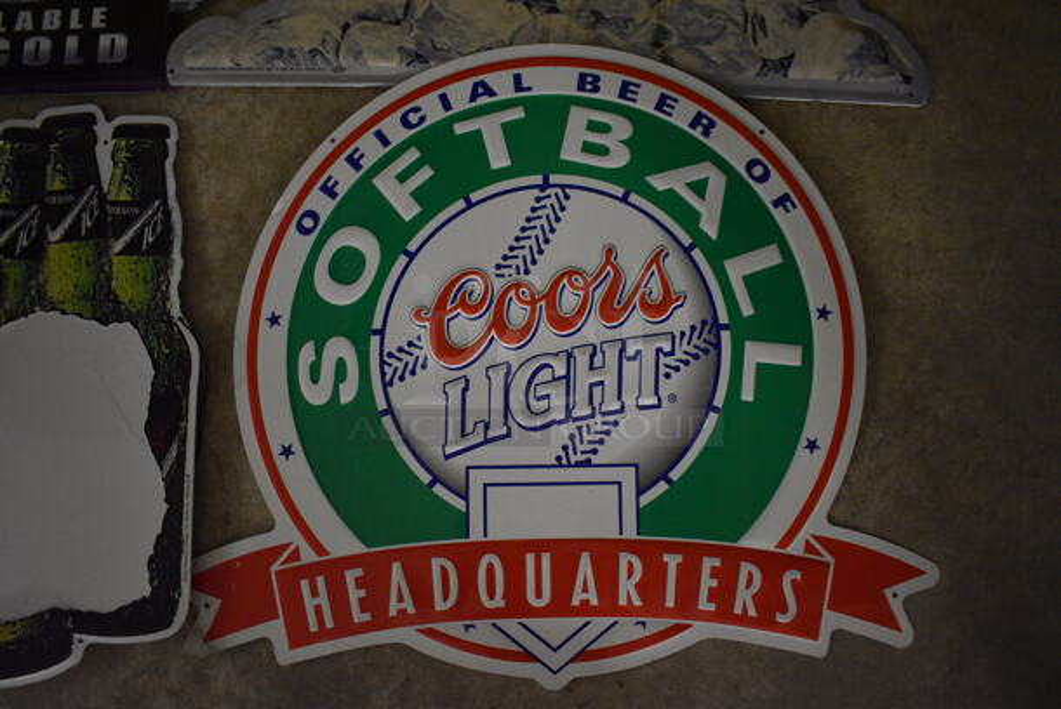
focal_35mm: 30
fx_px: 885
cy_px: 354
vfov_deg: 43.7
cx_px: 530
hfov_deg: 61.9
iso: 3200
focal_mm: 20
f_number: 3.8
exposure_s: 1/30
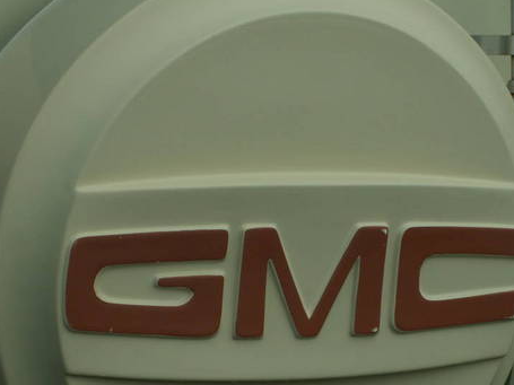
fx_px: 2672
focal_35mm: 180
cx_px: 328
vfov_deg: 8.2
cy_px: 286
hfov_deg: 11.0
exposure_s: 1/250
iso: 50
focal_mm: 16.46
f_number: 8
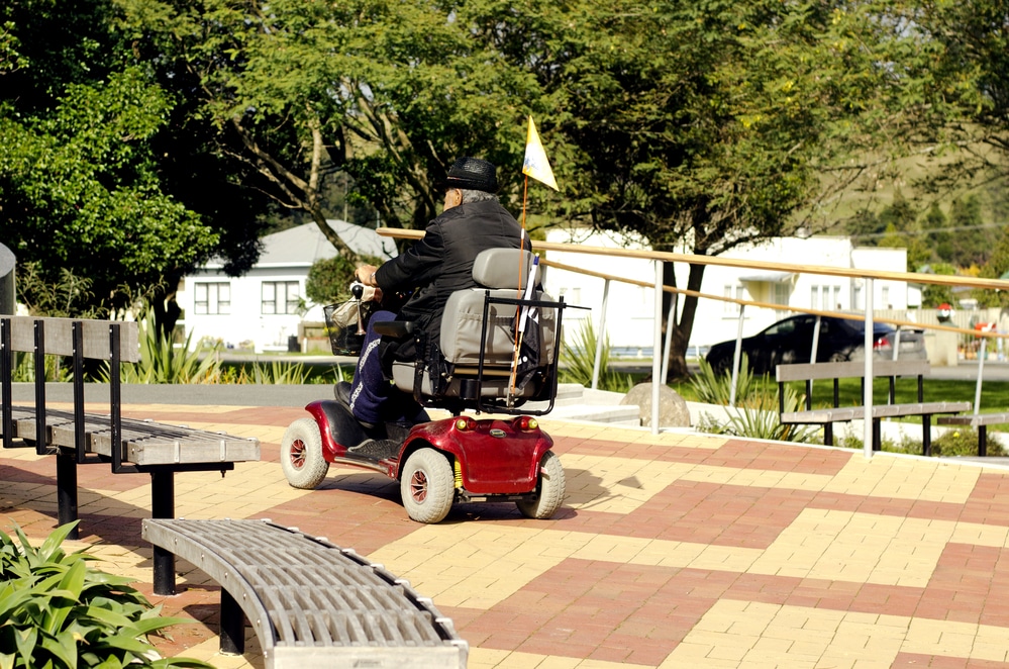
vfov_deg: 20.1
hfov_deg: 29.9
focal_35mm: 68
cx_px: 504
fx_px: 1888
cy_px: 334
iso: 400
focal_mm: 45
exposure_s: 1/2000
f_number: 2.8
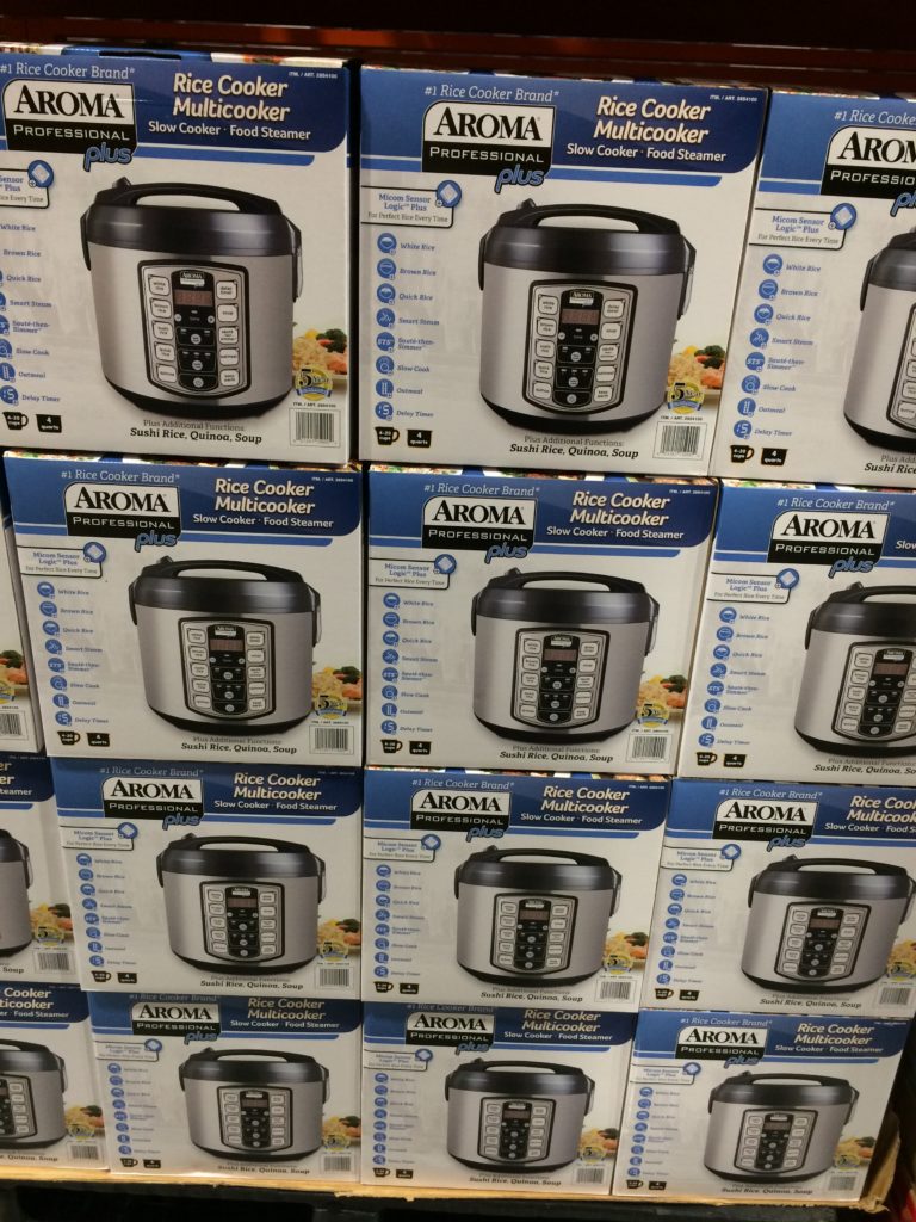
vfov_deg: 61.7
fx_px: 1023
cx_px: 458
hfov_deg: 48.2
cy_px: 611
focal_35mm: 29
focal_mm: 4.15
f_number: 2.2
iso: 160
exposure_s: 1/30
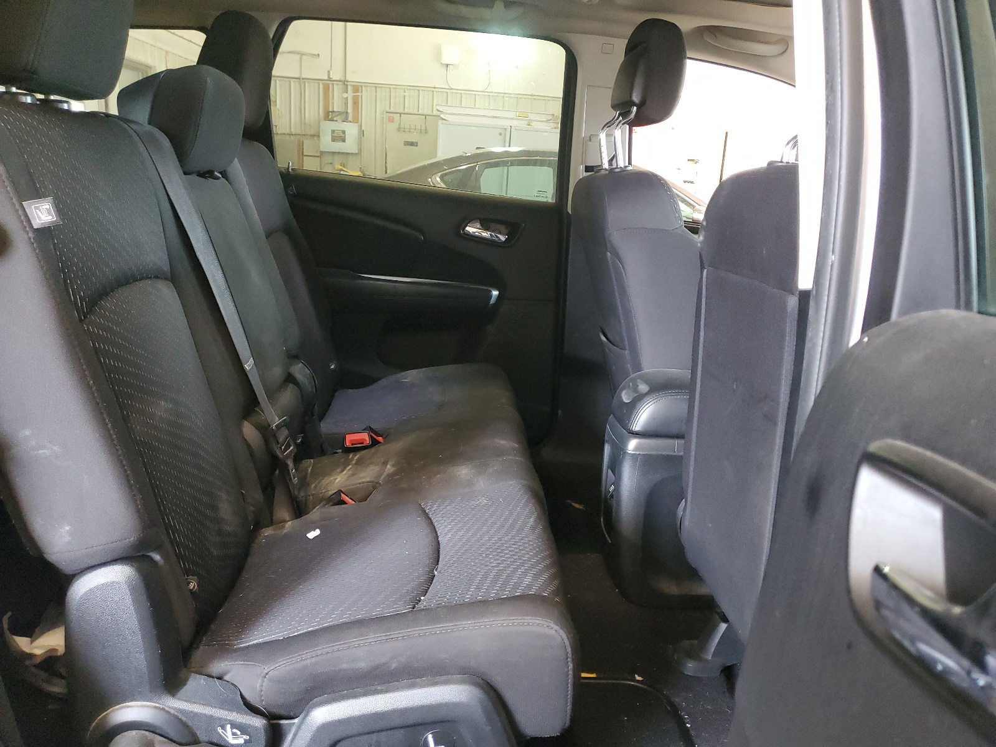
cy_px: 374
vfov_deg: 53.1
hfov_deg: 67.3
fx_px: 748
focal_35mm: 26
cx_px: 498
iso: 416
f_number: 1.5
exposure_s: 1/60.2
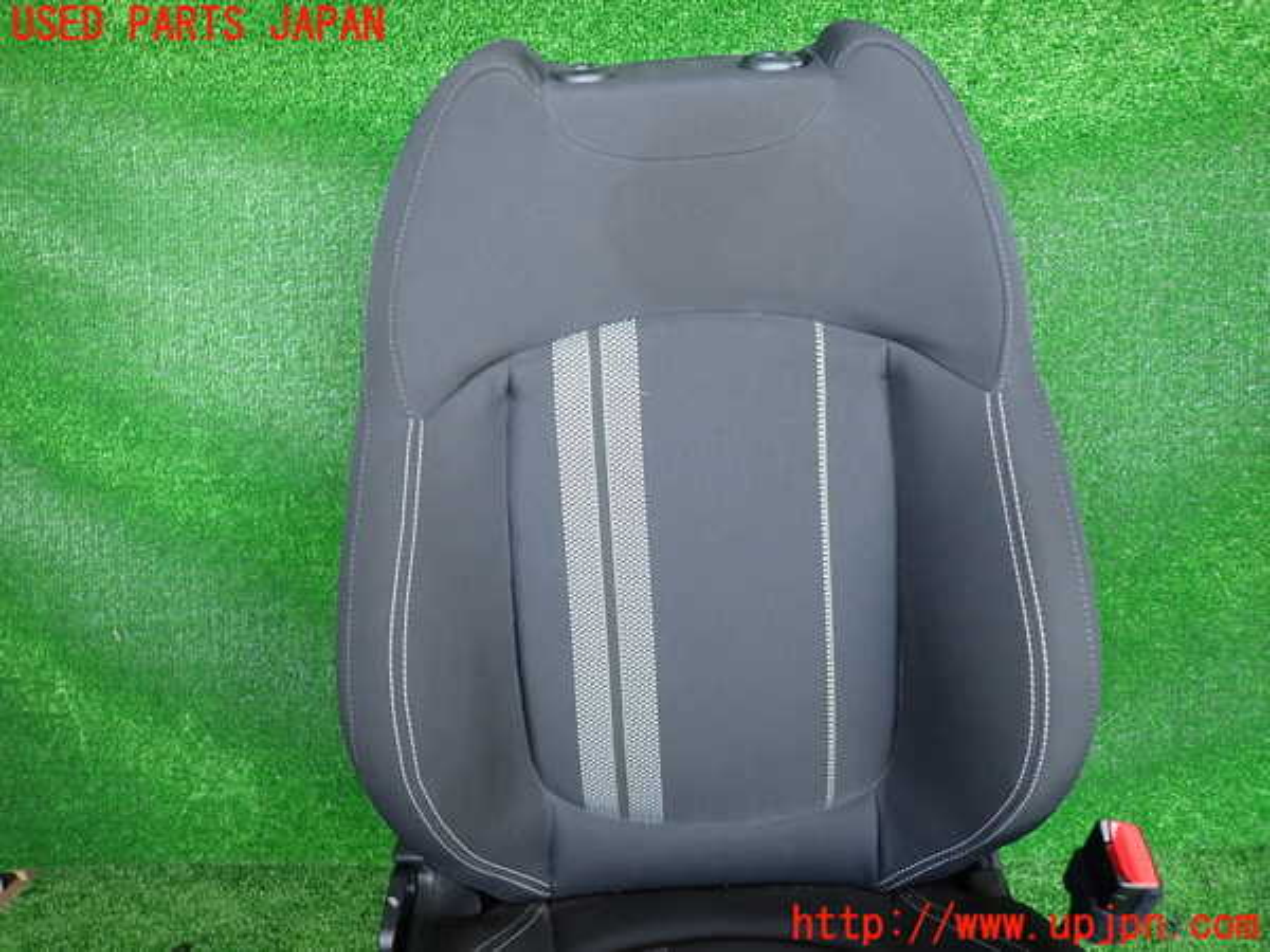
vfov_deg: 54.9
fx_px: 917
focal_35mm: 25
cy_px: 476
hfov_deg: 69.4
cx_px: 635
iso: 200
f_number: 2
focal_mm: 4.5
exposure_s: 1/40
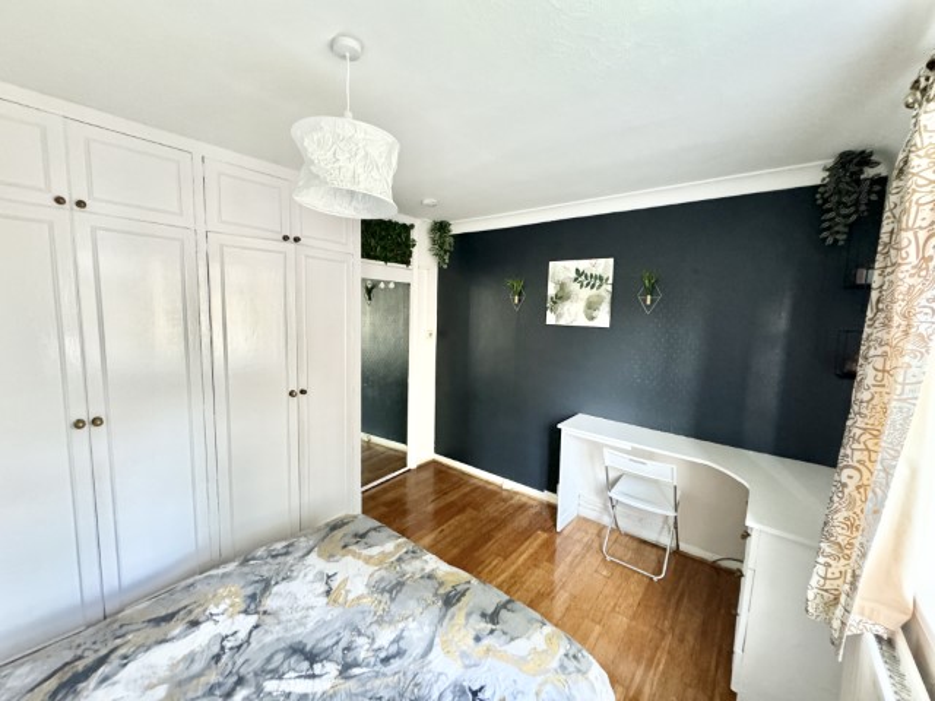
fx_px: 378
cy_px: 350
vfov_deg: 85.7
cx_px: 468
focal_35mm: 14
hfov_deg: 102.1
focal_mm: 2.22
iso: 800
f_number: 2.2
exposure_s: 1/60
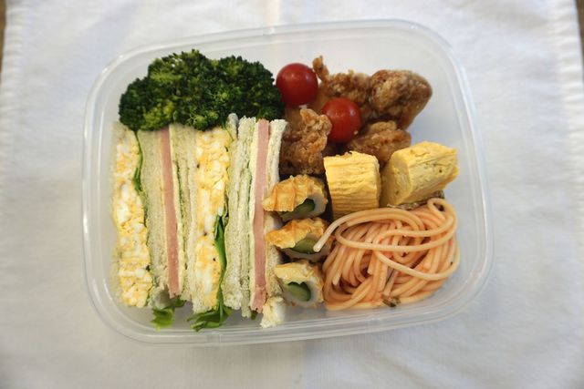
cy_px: 194
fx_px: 389
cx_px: 292
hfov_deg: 73.7
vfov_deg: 53.2
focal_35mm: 24
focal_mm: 16
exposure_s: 1/60
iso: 100
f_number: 4
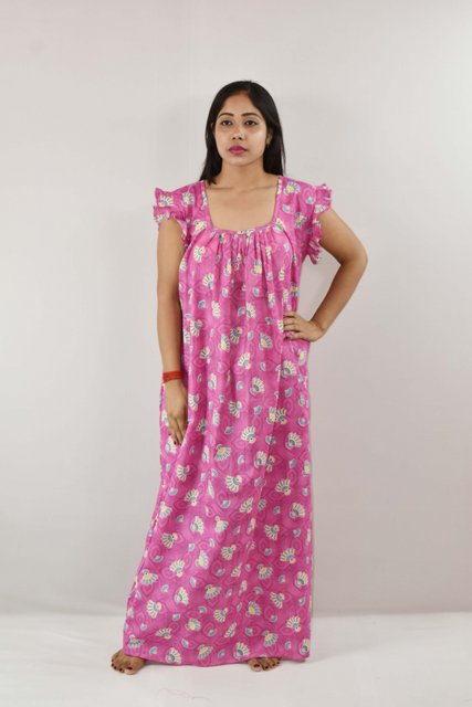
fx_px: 1179
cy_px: 354
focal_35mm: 60
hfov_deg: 22.6
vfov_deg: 33.4
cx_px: 236
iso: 500
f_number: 5.6
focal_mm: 40
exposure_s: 1/125
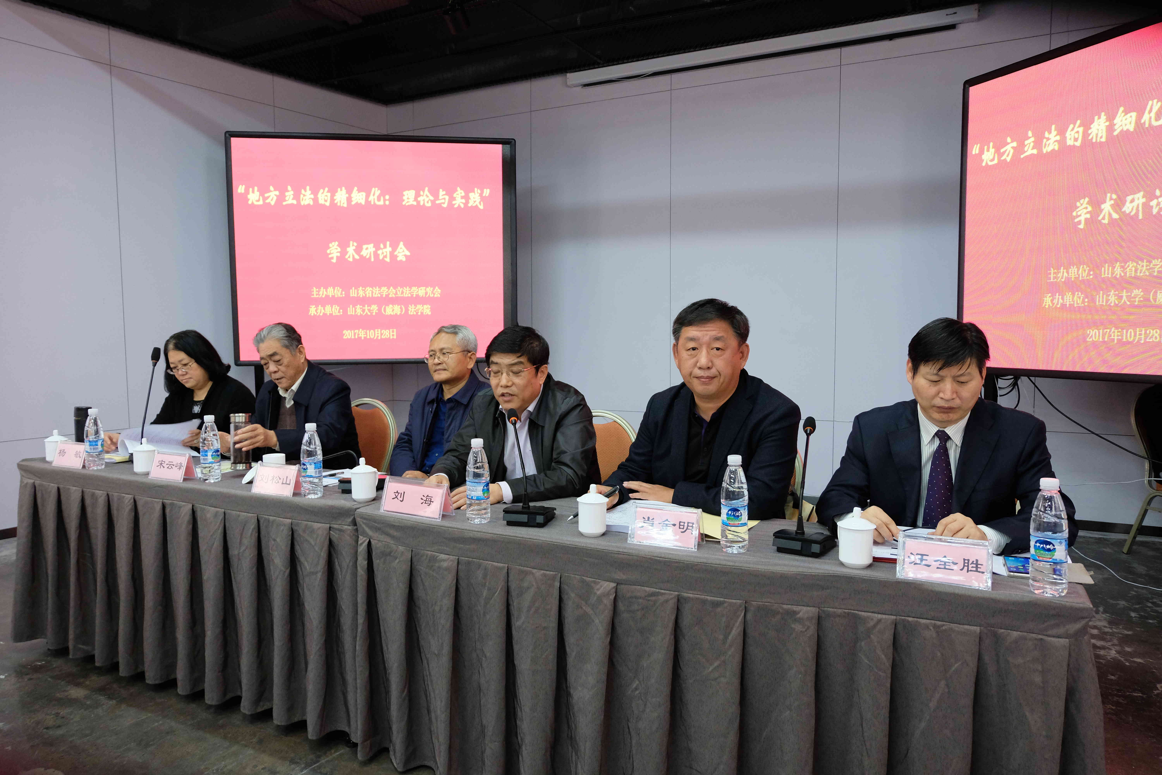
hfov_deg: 73.7
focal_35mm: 24
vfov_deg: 53.1
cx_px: 581
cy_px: 388
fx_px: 775
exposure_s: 1/30
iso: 1250
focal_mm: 16
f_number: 4
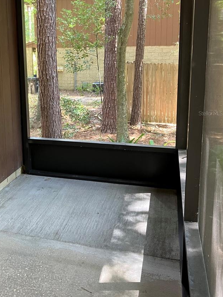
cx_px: 64
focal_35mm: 40
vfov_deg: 46.4
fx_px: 344
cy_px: 113
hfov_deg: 35.4
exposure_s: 1/60
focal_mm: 3.99
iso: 160
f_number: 1.8
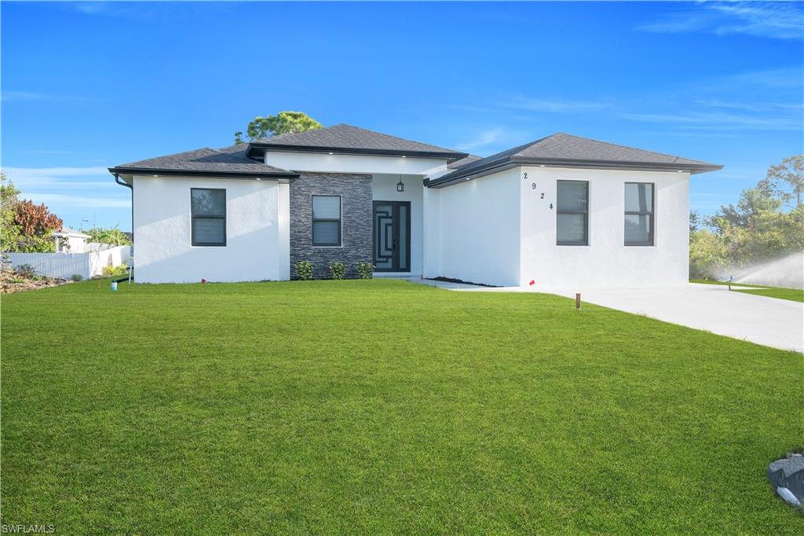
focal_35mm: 30
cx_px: 402
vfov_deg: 43.6
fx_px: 670
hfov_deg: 61.9
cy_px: 268
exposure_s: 1/200
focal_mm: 20
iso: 100
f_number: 7.1
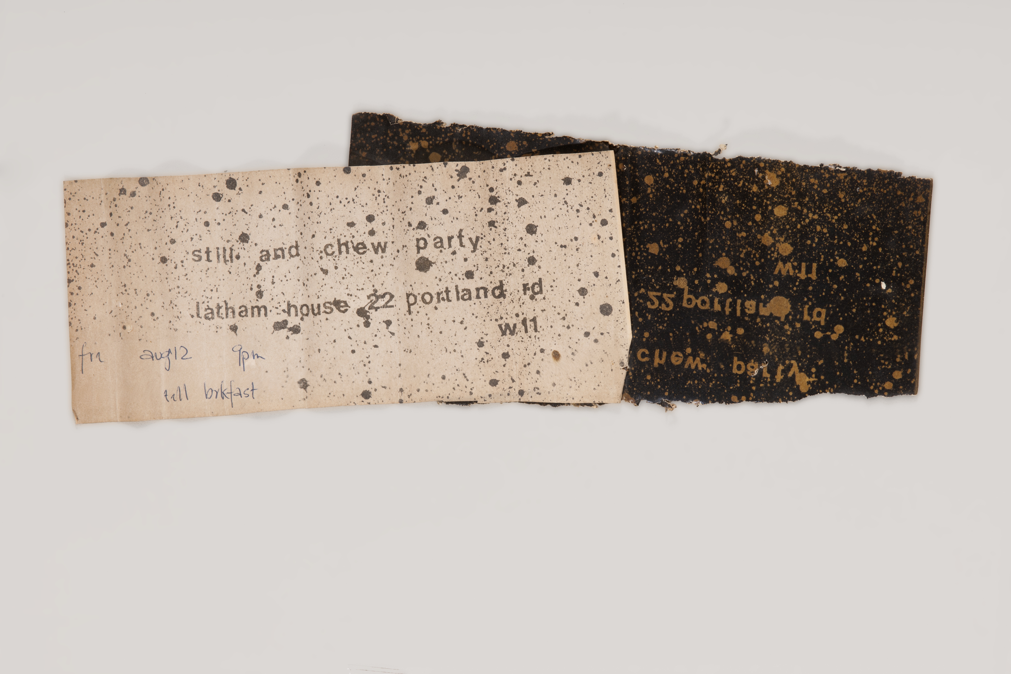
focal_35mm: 105
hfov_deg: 19.5
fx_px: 2949
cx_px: 506
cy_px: 337
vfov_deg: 13.0
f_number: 16
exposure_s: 1/200
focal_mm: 105
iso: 100
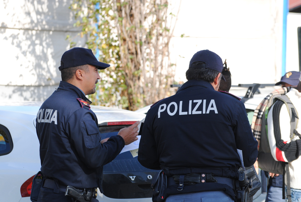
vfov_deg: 7.5
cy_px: 101
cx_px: 150
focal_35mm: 183
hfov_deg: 11.2
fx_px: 1532
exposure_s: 1/500
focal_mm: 122
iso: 200
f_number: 5.6
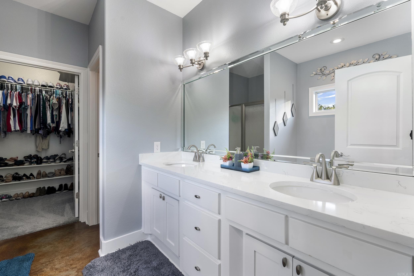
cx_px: 207
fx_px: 184
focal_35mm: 16
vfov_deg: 73.8
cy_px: 138
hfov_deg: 96.7
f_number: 9
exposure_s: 1/6
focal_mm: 16
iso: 640
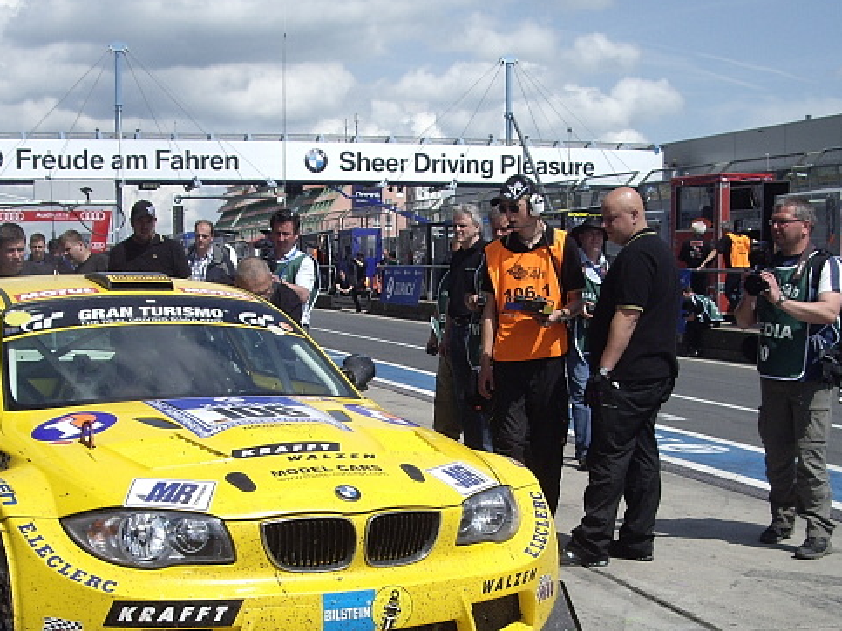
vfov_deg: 23.0
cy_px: 499
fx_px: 1532
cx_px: 408
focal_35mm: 63
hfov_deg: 30.7
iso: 100
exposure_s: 1/640
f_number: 5.6
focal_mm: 7.9
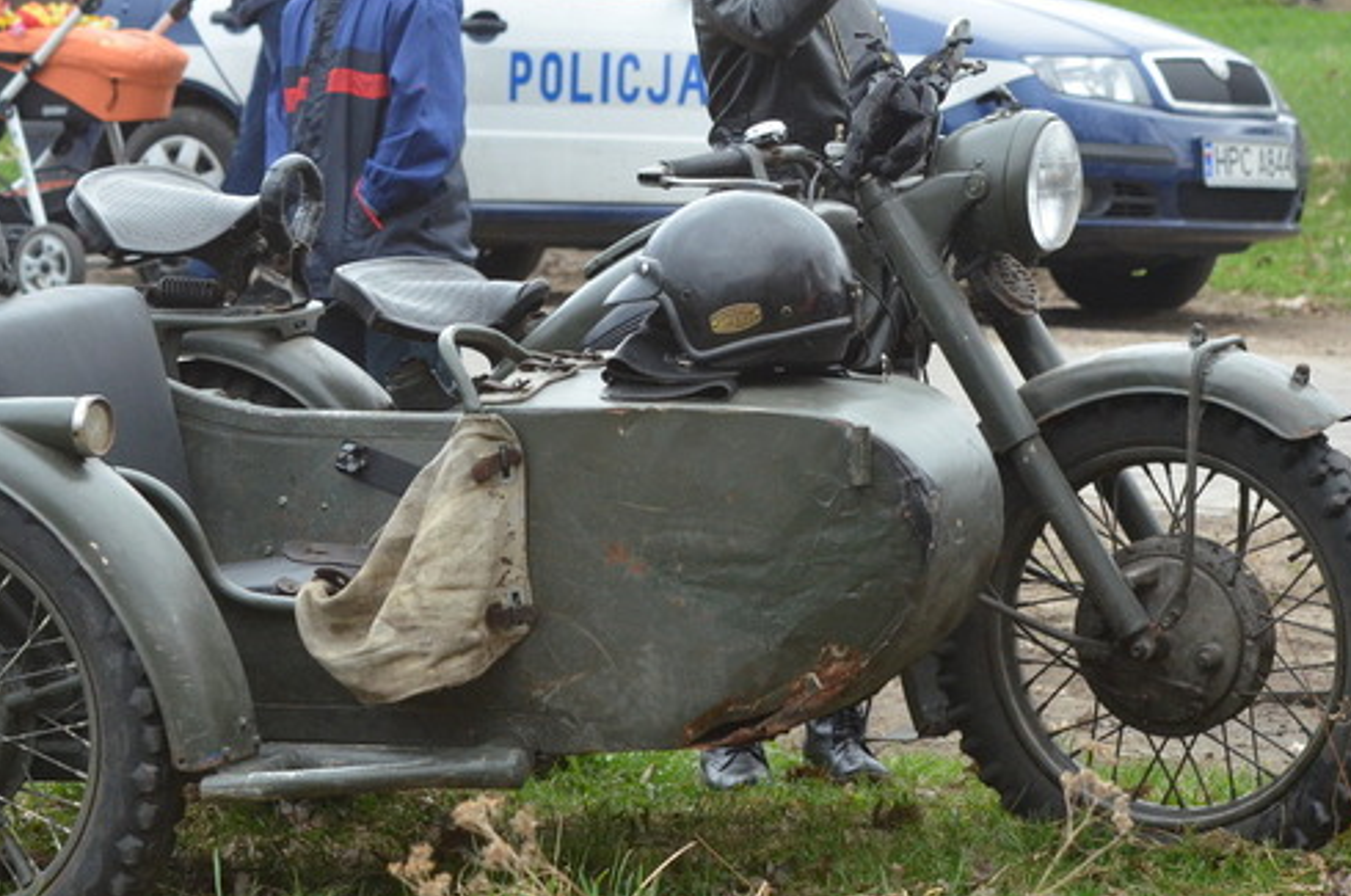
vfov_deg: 9.0
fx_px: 5695
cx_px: 471
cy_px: 284
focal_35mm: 152
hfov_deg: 13.5
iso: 1600
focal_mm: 70
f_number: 6.3
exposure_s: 1/640
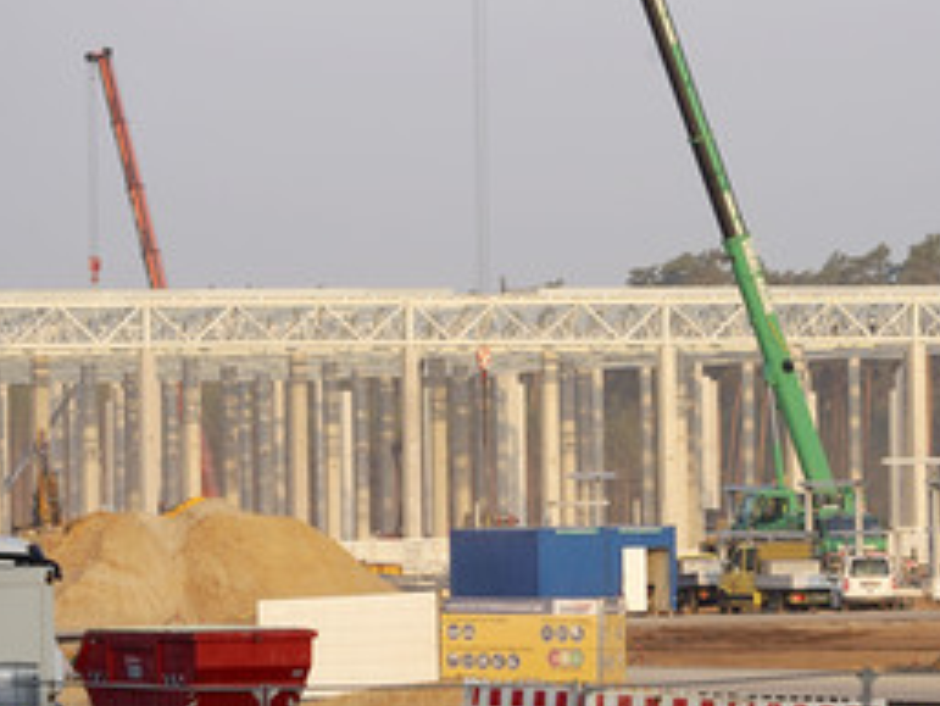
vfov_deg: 4.4
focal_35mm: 337
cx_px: 649
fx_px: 9156
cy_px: 373
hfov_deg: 5.9
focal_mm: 200
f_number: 8
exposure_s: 1/400
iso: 320
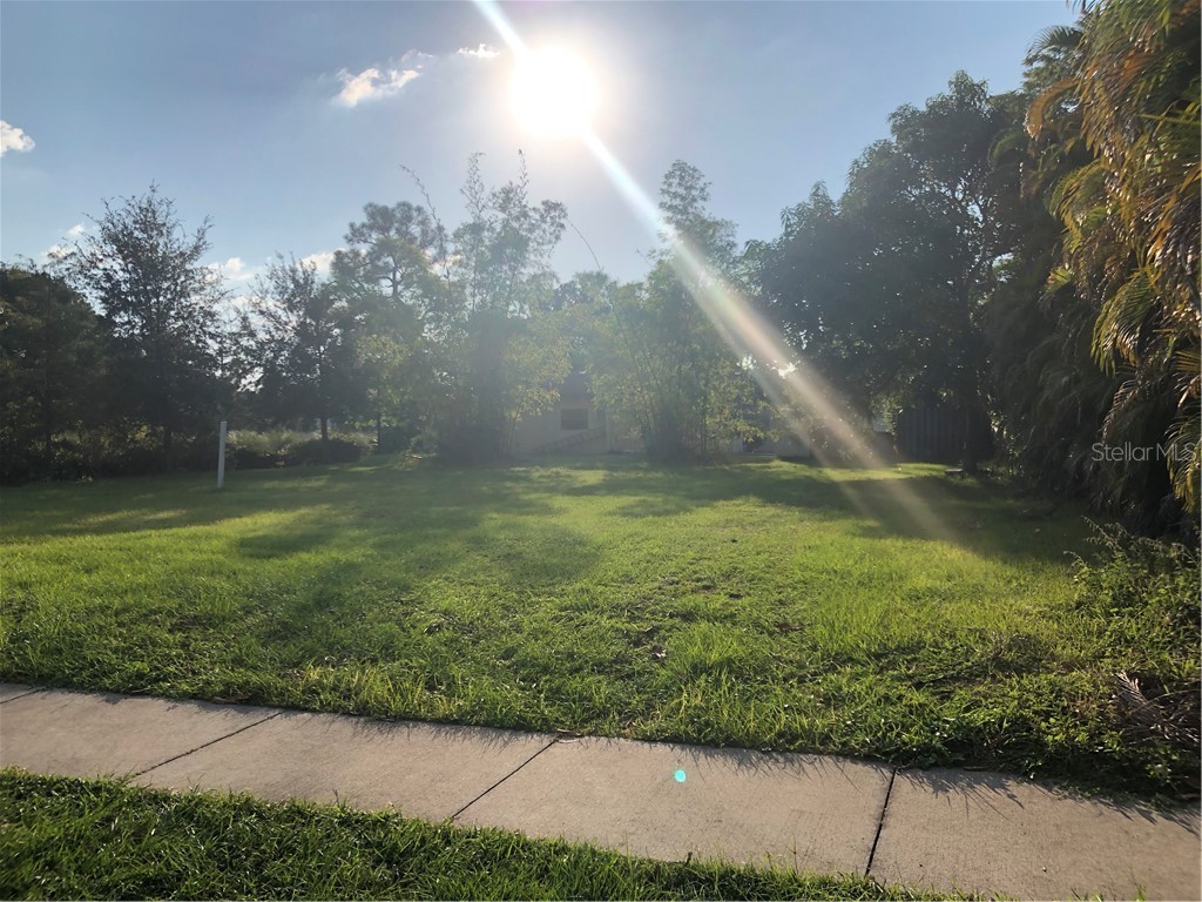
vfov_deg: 49.7
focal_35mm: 28
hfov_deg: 63.4
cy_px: 451
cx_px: 601
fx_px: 972
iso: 25
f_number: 1.8
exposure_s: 1/3205
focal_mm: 3.99
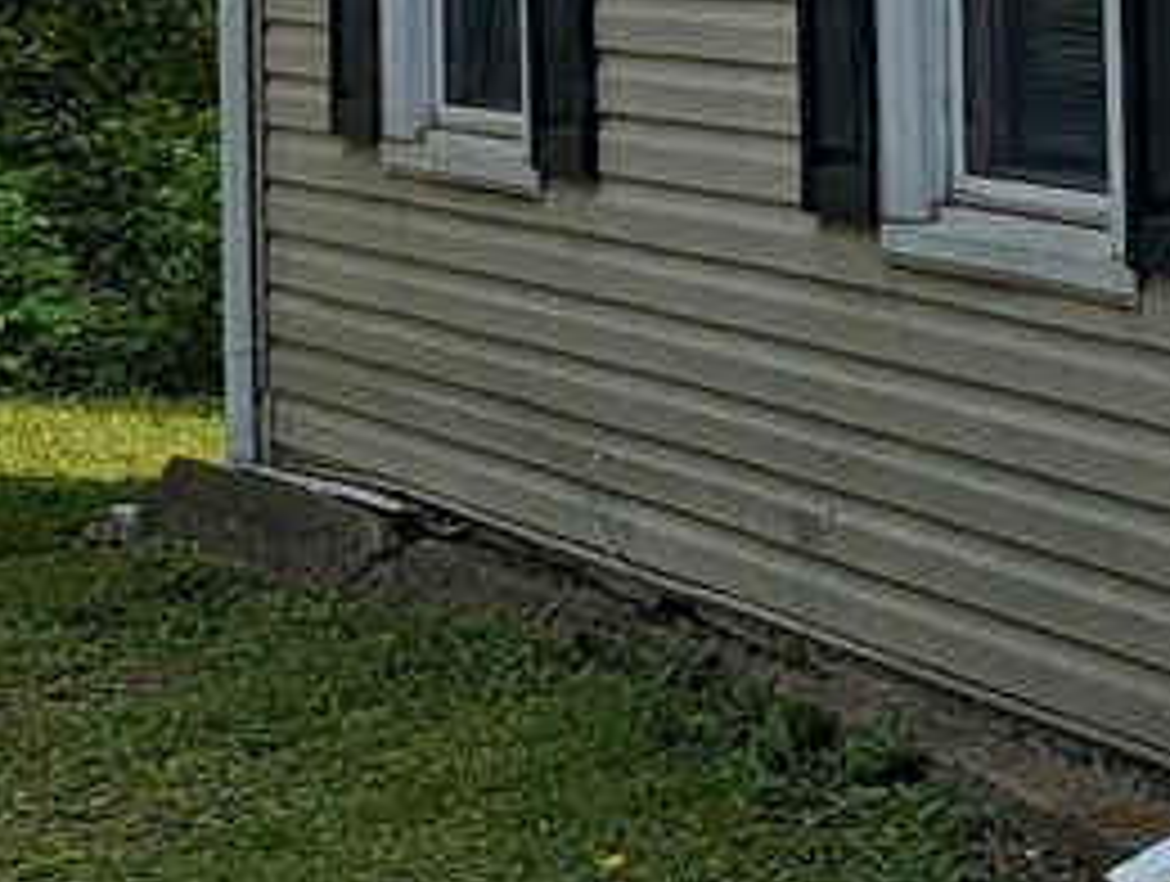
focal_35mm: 139
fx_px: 4707
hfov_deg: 11.4
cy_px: -515
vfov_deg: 10.3
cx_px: 2941
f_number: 1.85
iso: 46
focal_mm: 6.81
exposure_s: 1/3236
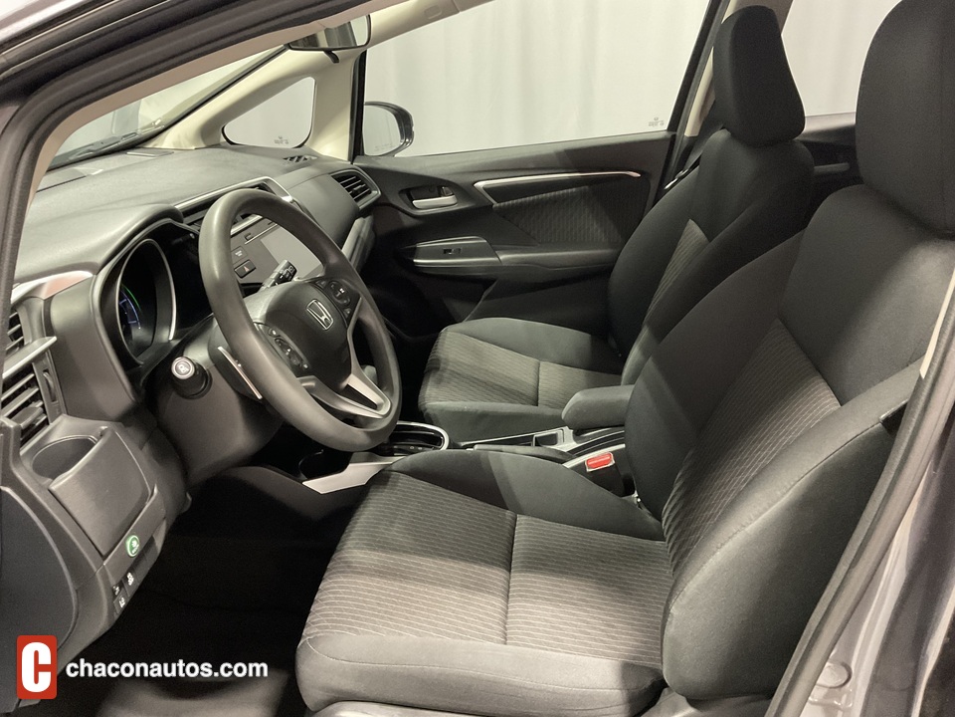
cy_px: 358
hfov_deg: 61.7
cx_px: 478
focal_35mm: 29
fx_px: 800
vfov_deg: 48.2
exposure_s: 1/25
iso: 320
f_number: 1.8
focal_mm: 3
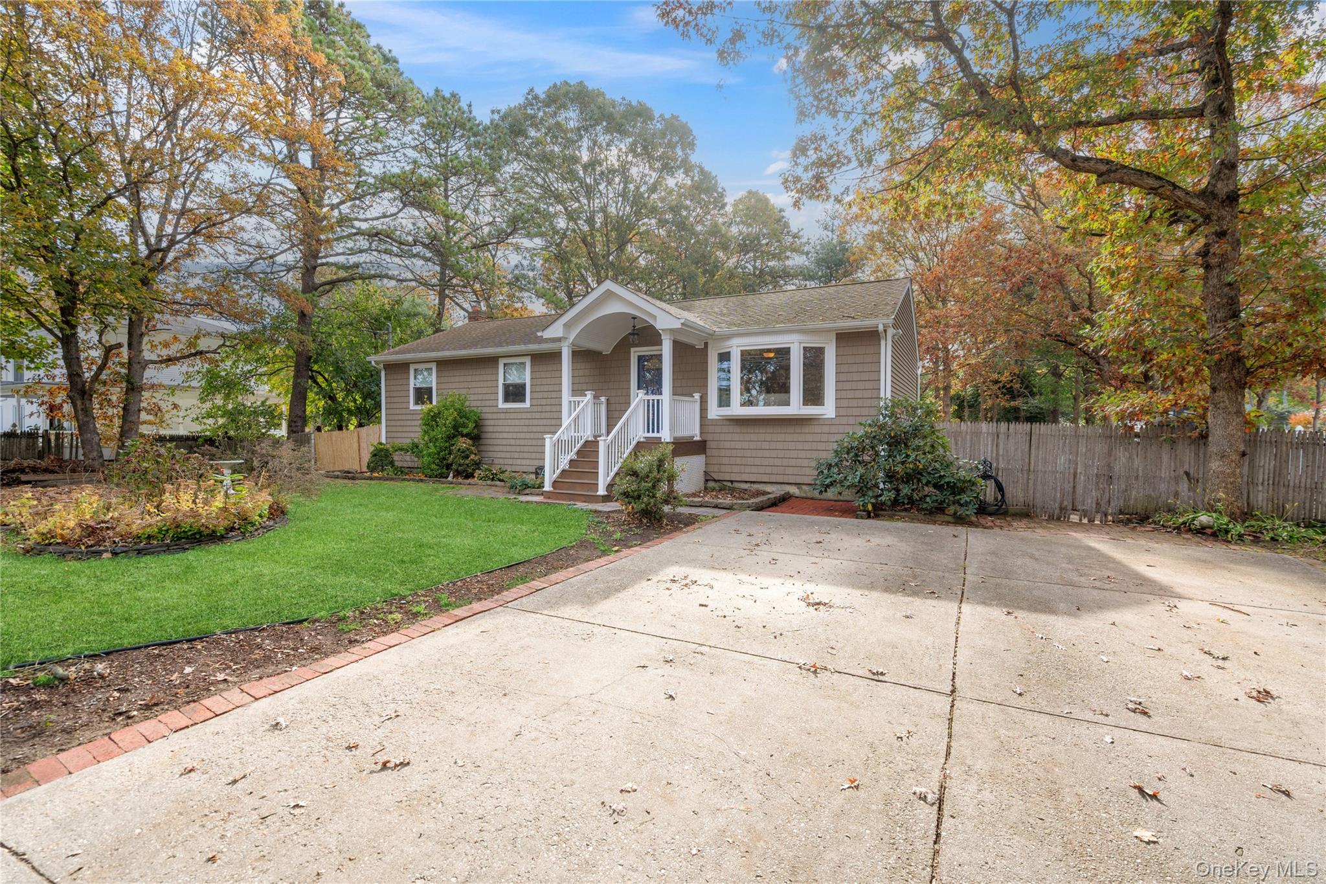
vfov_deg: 73.7
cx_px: 663
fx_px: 589
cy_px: 442
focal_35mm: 16
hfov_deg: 96.7
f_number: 5.6
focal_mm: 16
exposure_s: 1/200
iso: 320
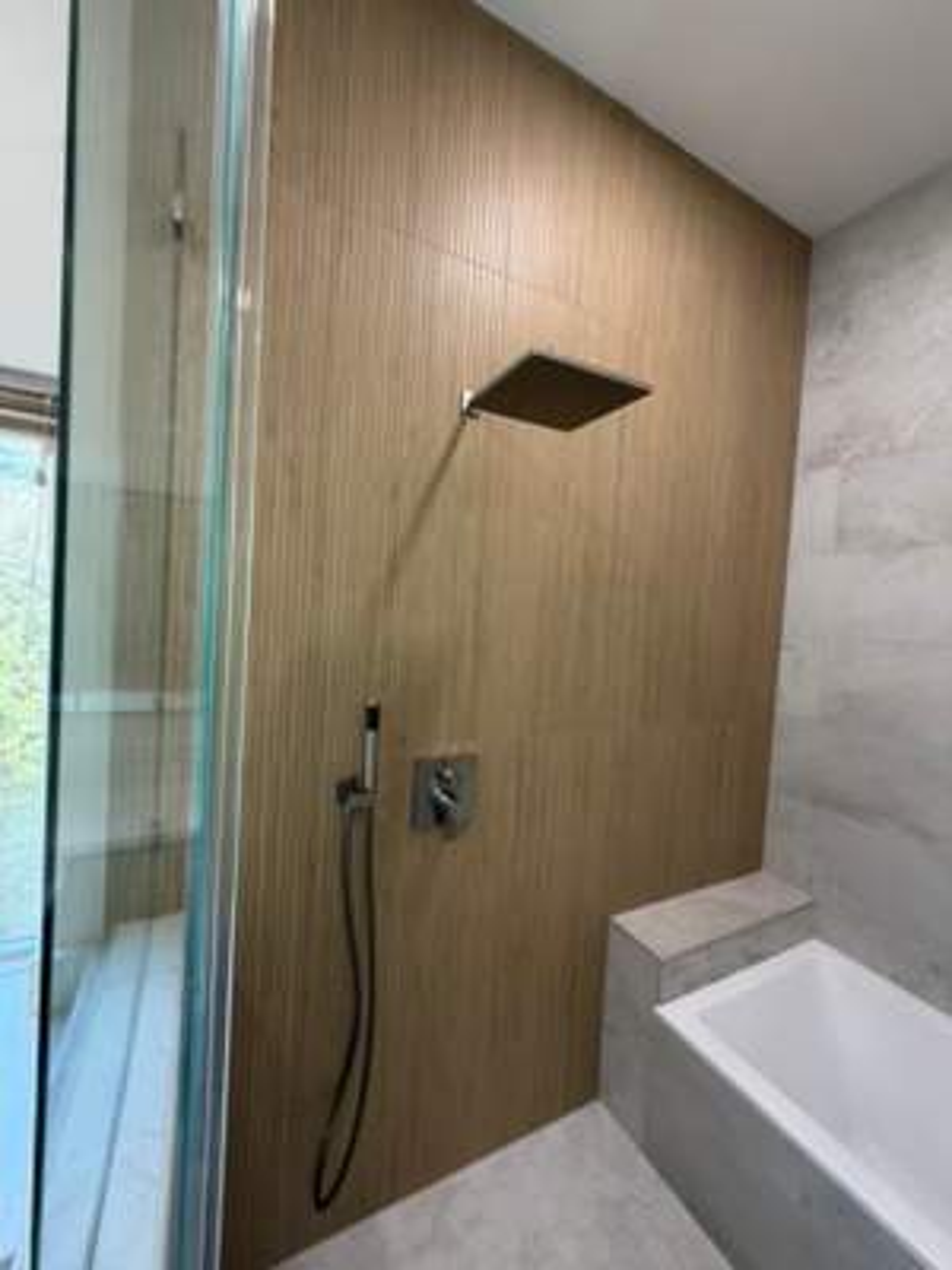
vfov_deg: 102.1
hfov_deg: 85.7
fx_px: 513
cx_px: 476
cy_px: 635
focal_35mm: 14
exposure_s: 1/117
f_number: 2.2
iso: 320
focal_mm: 2.22
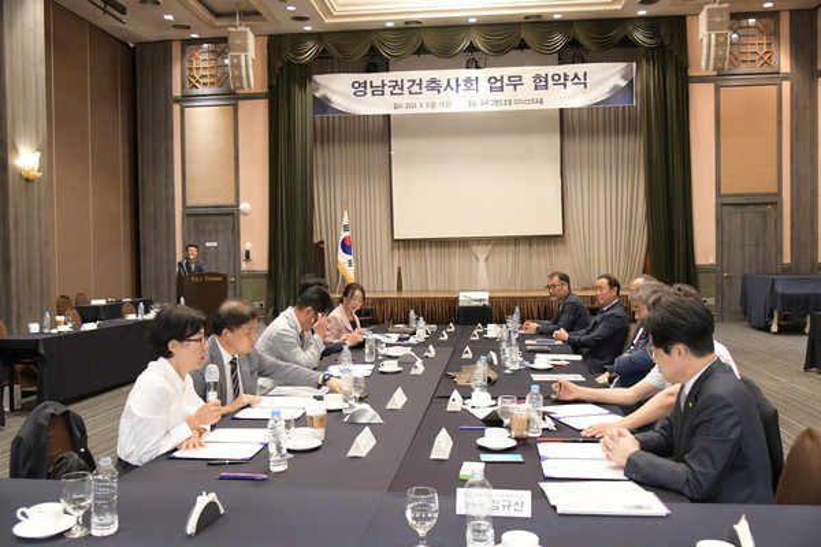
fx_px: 707
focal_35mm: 31
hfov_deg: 60.3
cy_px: 274
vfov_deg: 42.3
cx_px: 410
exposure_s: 1/30
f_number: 5
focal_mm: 31
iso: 5000
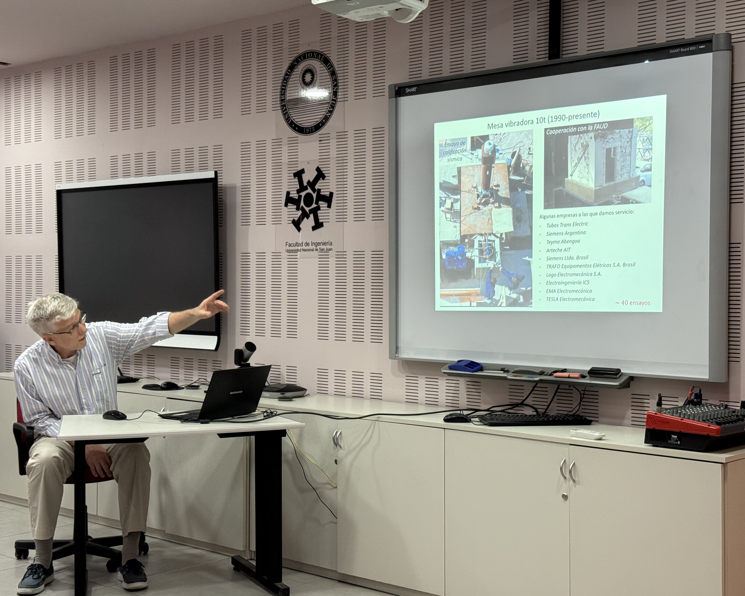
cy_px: 300
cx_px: 384
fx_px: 1124
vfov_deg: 29.7
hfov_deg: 36.7
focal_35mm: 51
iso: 160
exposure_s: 1/100
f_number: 1.78
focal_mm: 6.76
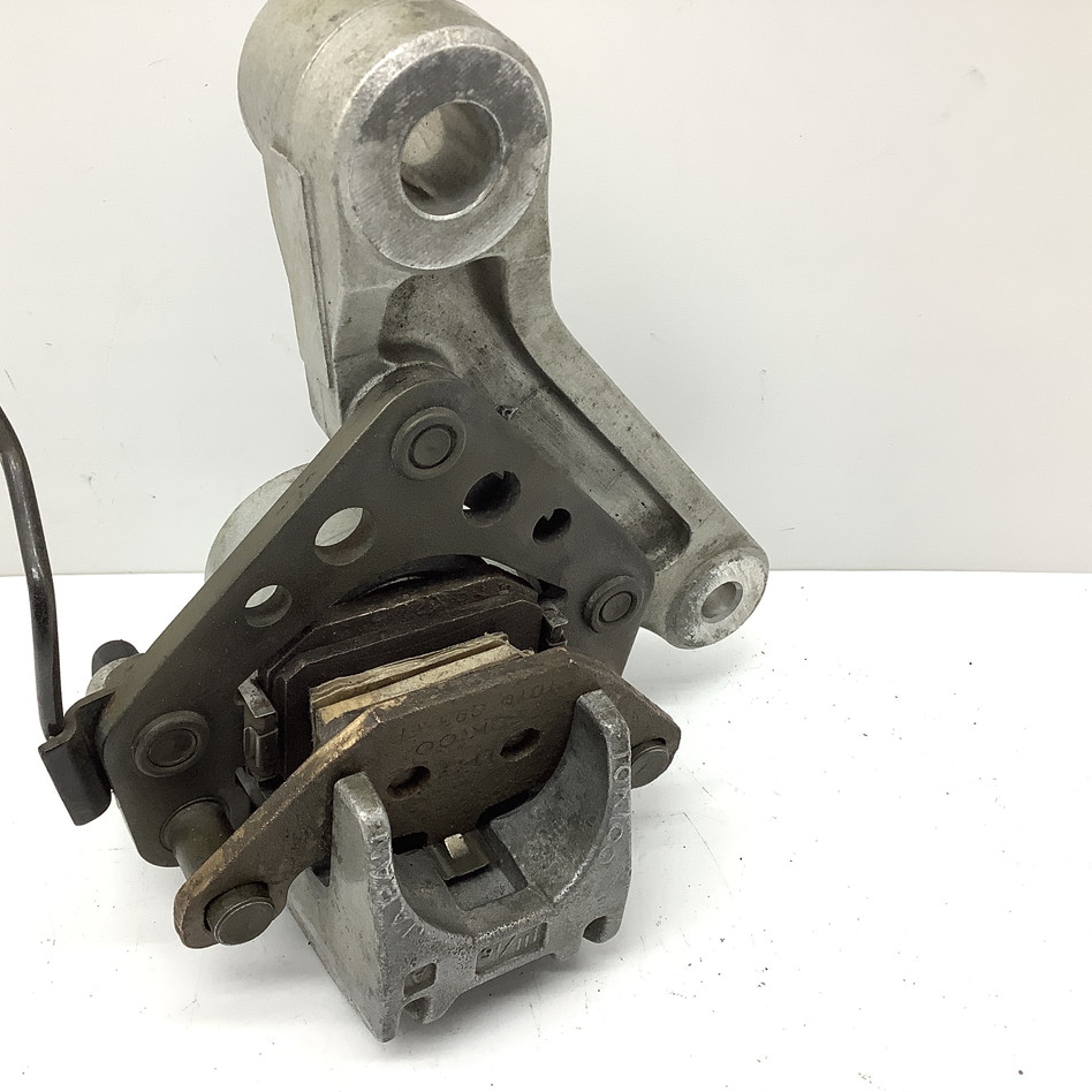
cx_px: 469
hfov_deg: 44.8
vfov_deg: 44.9
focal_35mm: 37
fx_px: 1321
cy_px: 547
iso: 64
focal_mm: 3.3
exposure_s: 1/120
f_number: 2.4
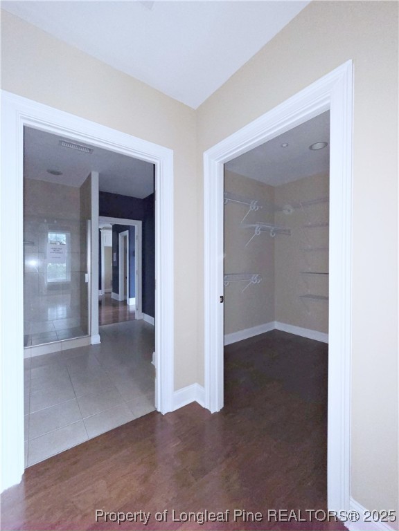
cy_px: 266
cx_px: 200
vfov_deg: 106.2
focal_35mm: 13
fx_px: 200
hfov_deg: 89.9
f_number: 2.2
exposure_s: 1/30
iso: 320
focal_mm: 2.2
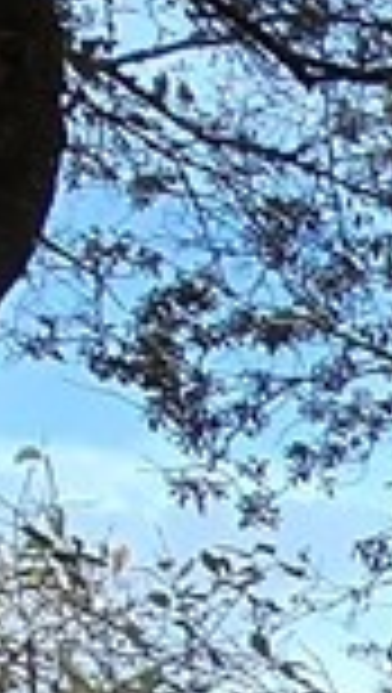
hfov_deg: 5.2
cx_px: 2262
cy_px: 1490
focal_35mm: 147
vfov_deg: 12.4
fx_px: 2707
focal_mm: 2.2
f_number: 2.2
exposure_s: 1/461
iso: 50
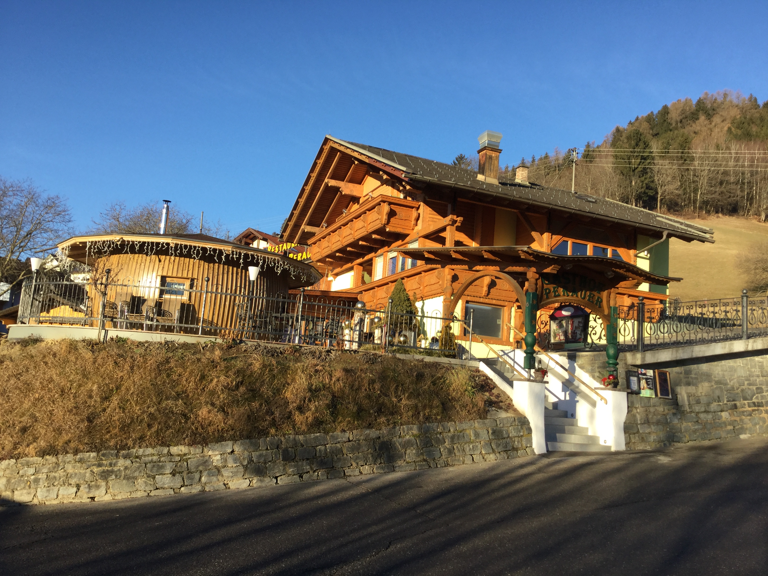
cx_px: 384
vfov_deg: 45.4
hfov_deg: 58.4
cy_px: 288
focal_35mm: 31
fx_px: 688
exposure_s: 1/468
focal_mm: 3.3
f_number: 2.4
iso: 25
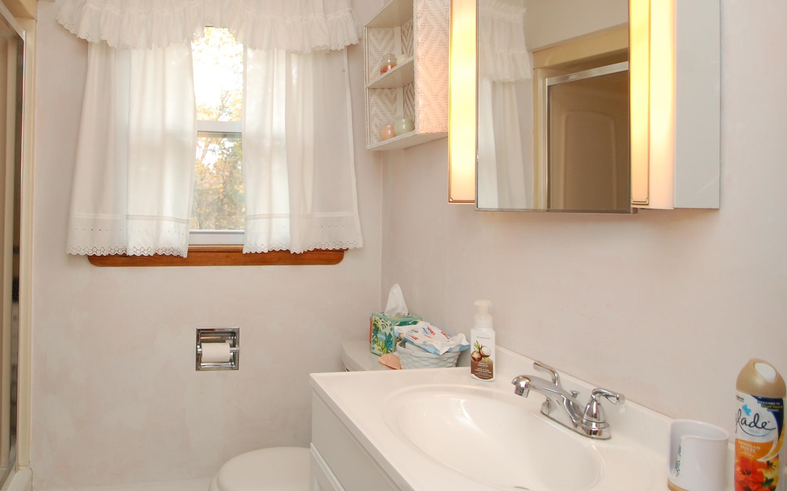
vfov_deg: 47.2
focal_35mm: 26
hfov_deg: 68.5
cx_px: 263
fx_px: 558
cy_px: 187
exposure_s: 1/60
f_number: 4
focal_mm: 12
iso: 400
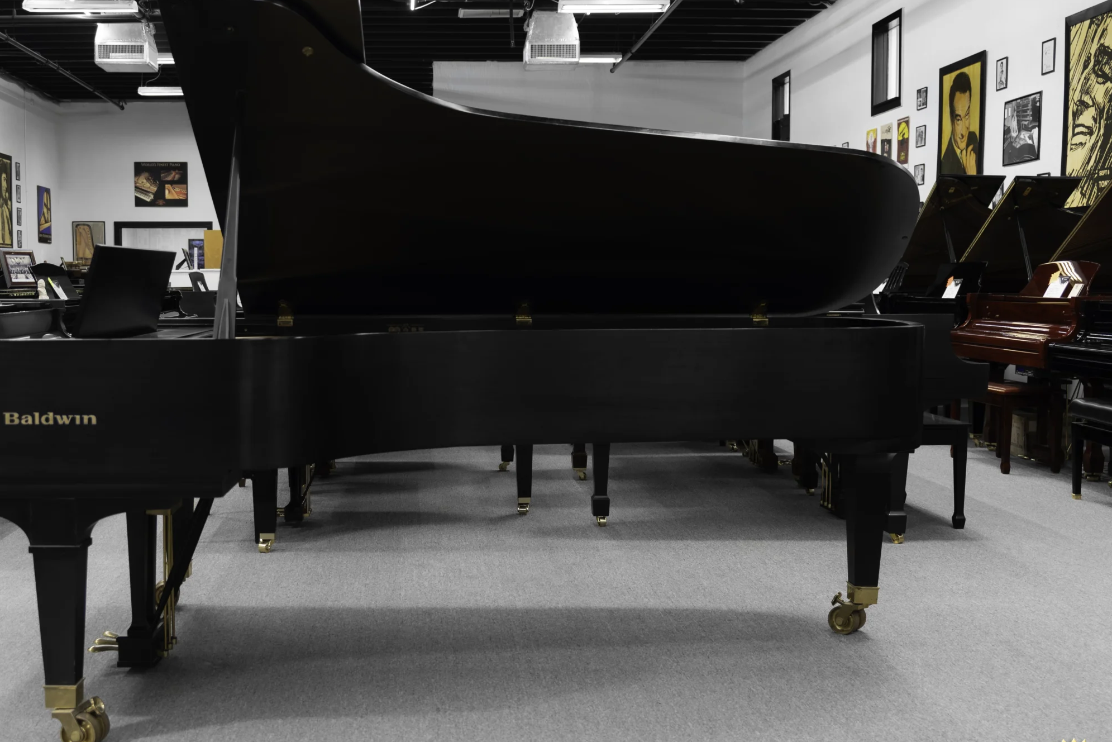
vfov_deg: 29.9
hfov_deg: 43.3
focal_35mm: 45
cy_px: 389
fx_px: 1390
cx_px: 427
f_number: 4.4
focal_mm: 35
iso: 100
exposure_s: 1/6
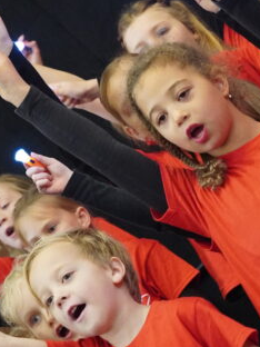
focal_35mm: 244
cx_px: 88
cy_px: 155
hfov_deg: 6.1
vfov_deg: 8.1
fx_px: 2444
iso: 6400
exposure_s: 1/60
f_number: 5
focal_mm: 66
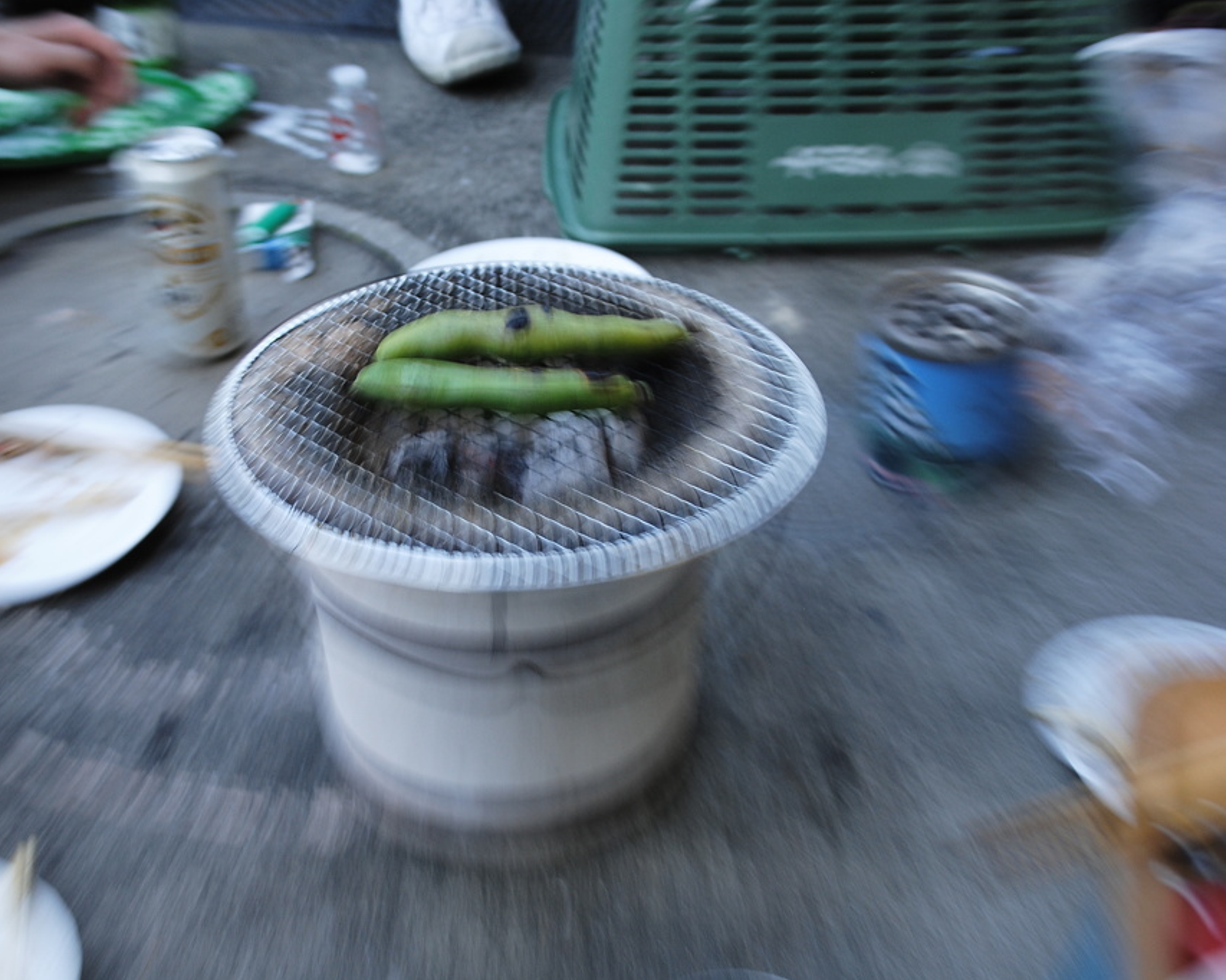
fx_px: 1596
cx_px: 509
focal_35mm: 44
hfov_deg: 41.9
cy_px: 491
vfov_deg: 34.1
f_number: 5
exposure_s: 1/25
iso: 200
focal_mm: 26
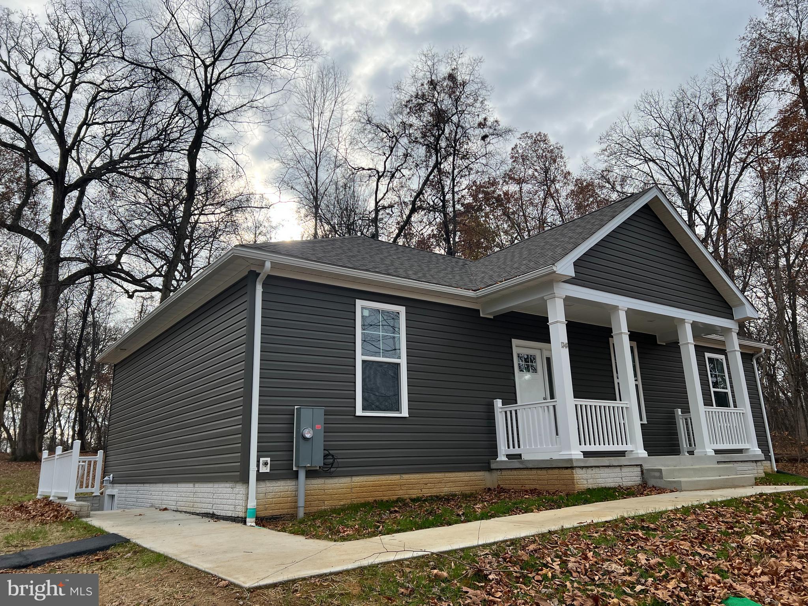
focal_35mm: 26
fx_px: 607
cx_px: 404
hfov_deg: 67.3
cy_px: 303
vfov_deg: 53.1
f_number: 1.5
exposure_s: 1/2404
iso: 50
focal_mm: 5.7
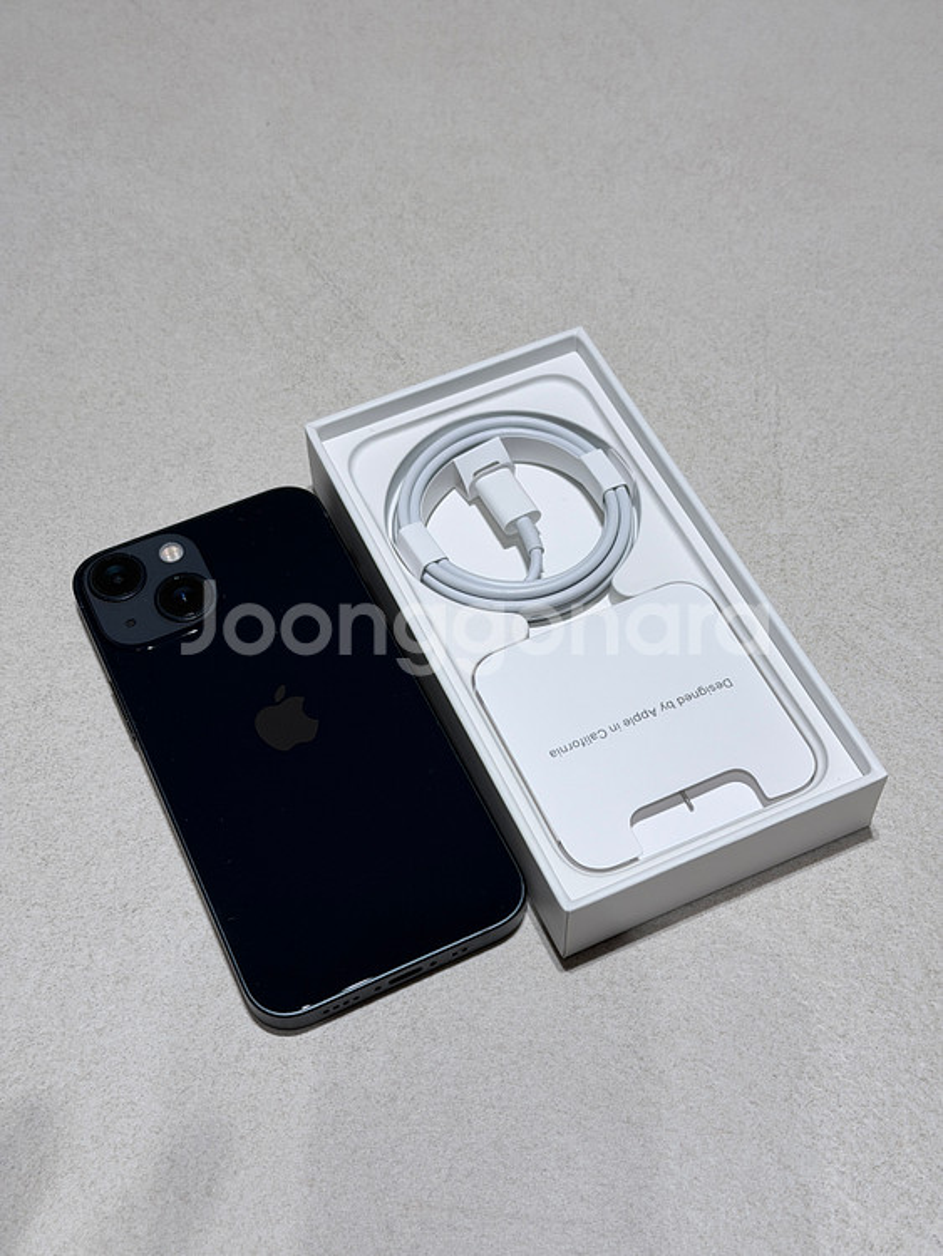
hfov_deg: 30.3
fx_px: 1742
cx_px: 472
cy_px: 628
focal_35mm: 48
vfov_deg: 39.6
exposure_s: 1/366
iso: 64
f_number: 1.78
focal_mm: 6.76
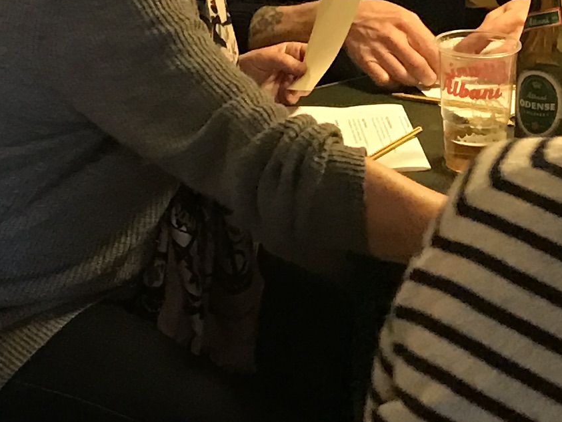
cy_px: -162
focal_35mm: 134
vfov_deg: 10.8
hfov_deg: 14.7
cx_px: 233
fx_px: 2175
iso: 80
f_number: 1.8
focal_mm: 3.99
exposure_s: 1/7
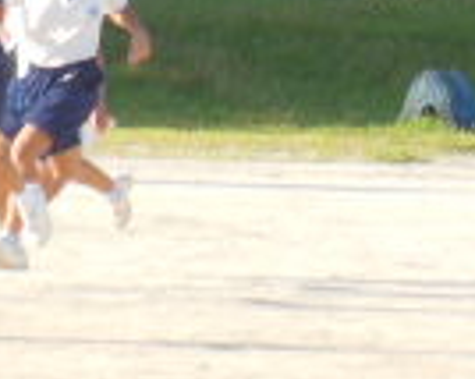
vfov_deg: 1.5
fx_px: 14385
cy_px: -156
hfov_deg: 1.9
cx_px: -486
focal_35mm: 1024
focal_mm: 39.3
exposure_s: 1/250
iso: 200
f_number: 5.9
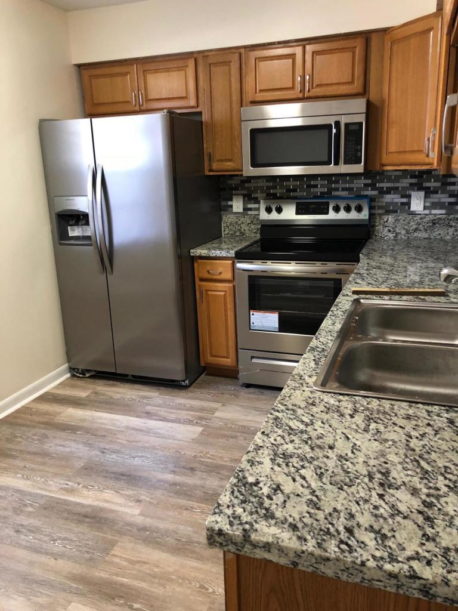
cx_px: 229
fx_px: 494
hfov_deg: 49.7
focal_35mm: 28
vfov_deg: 63.4
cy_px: 306
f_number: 1.8
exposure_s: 1/15
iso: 50
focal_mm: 4
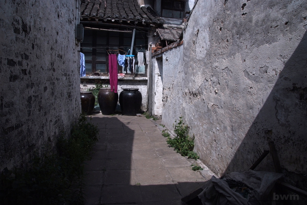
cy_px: 102
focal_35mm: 48
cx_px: 154
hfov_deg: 41.1
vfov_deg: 28.2
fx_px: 410
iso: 400
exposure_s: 1/750
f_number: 14
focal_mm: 32
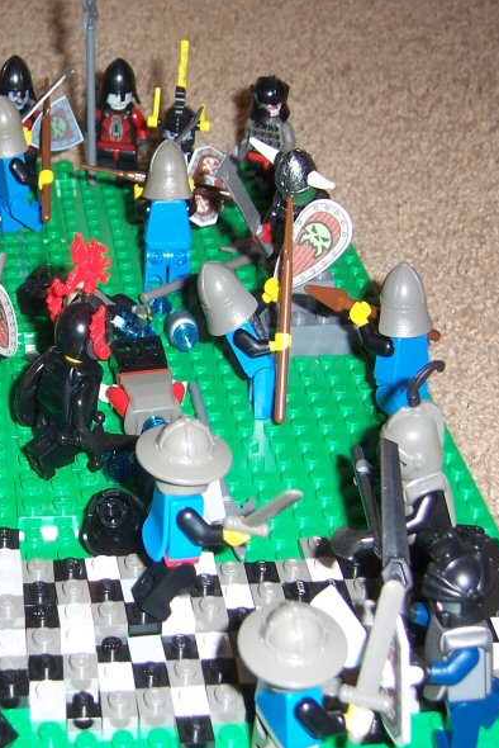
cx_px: 11
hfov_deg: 21.3
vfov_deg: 32.4
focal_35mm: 62
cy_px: 369
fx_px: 1287
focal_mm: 7.3
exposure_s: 1/60
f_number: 3.3
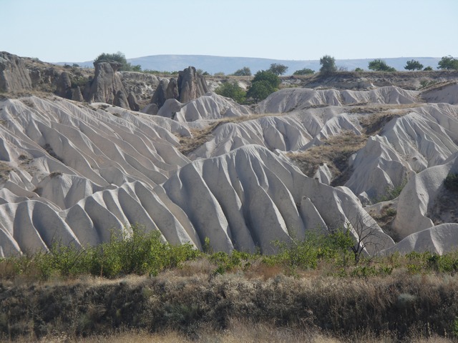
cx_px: 229
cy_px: 172
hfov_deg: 9.9
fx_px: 2646
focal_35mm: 200
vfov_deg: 7.4
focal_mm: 50.8
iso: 50
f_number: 4.5
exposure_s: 1/400
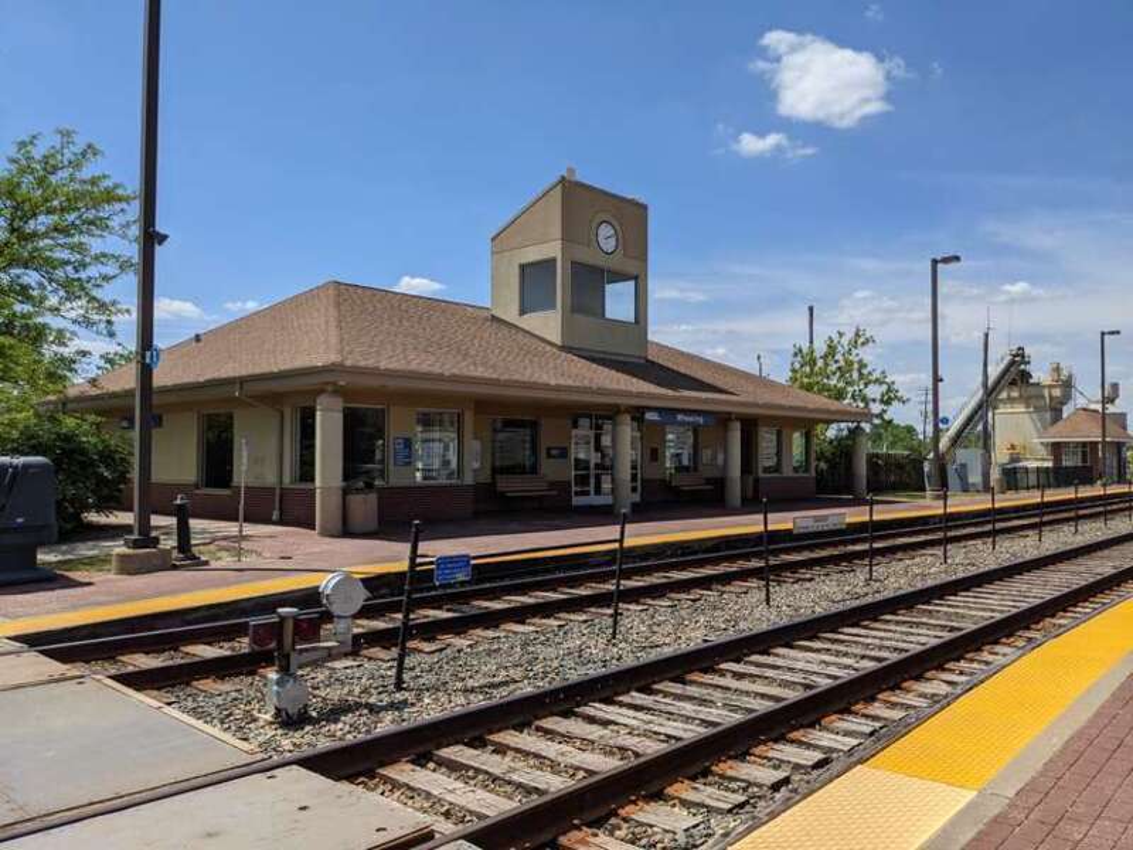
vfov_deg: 51.4
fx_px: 884
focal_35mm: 27
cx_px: 566
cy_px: 425
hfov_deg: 65.3
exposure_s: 1/3906
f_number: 1.73
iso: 39
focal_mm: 4.38
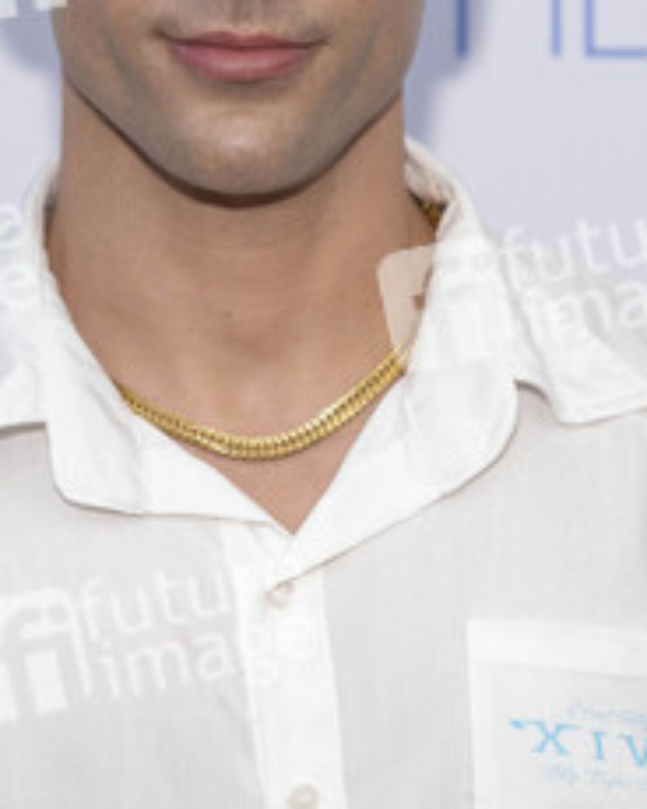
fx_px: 4691
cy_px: 113
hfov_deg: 7.9
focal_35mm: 196
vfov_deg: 9.8
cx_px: 239
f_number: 5.6
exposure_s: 1/200
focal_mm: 120
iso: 800
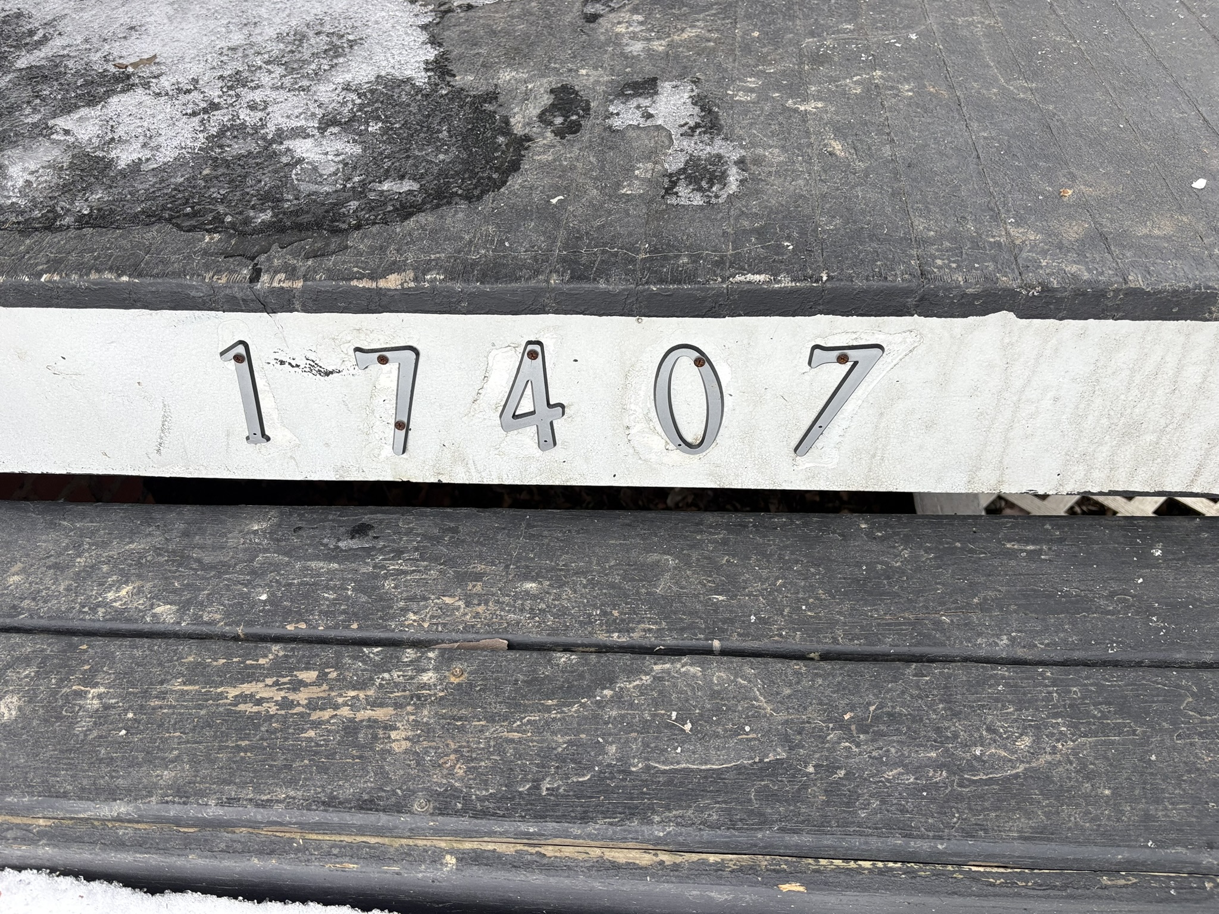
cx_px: 610
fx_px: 916
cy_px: 457
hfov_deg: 67.3
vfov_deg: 53.1
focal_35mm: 26
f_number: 1.6
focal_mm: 5.96
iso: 50
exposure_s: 1/531
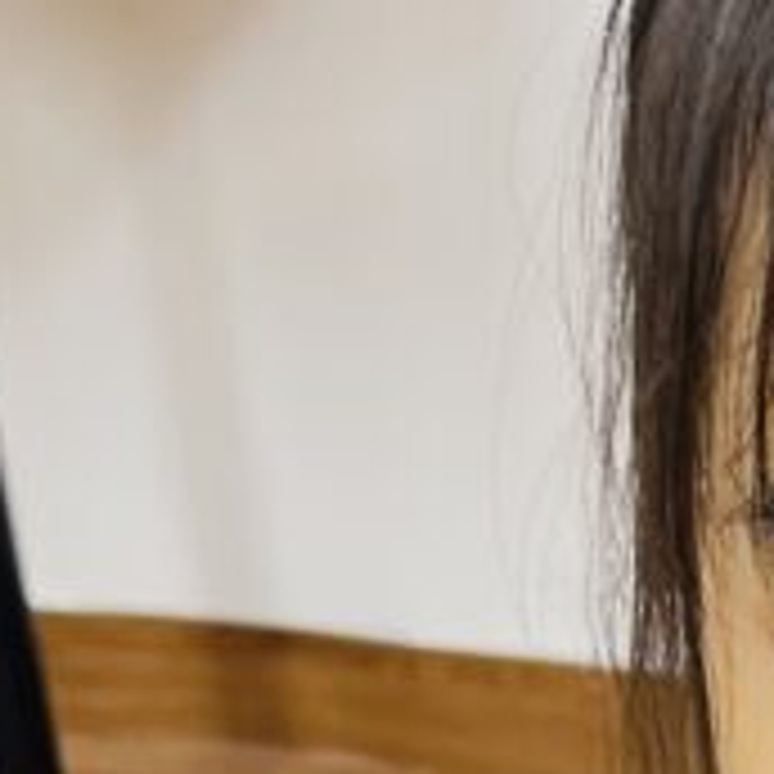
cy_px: 1811
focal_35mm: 171
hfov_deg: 9.8
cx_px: 1287
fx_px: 4326
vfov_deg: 9.2
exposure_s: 1/100
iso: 40
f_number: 1.6
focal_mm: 5.1
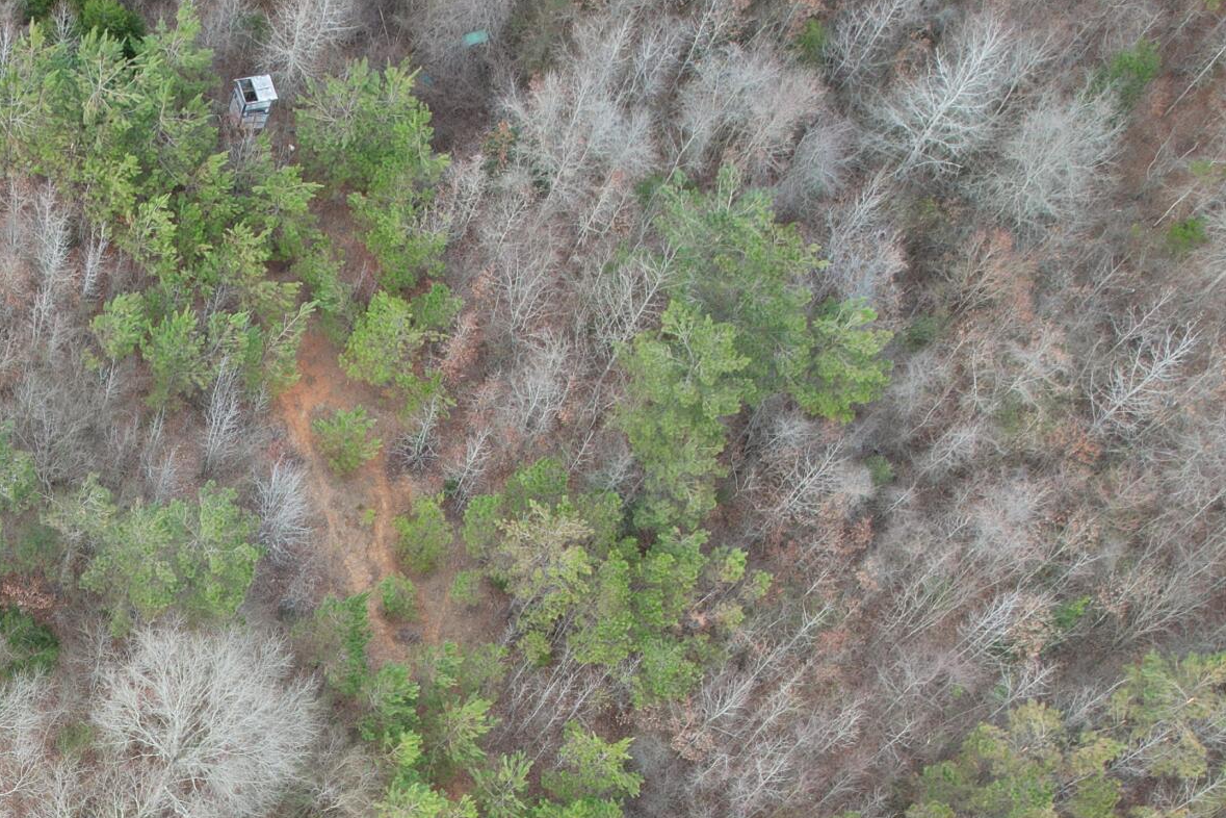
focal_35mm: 56
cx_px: -42
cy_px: 885
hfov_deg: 32.4
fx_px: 1907
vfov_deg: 22.9
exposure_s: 1/60
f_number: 2.8
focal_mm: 8.38
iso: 100
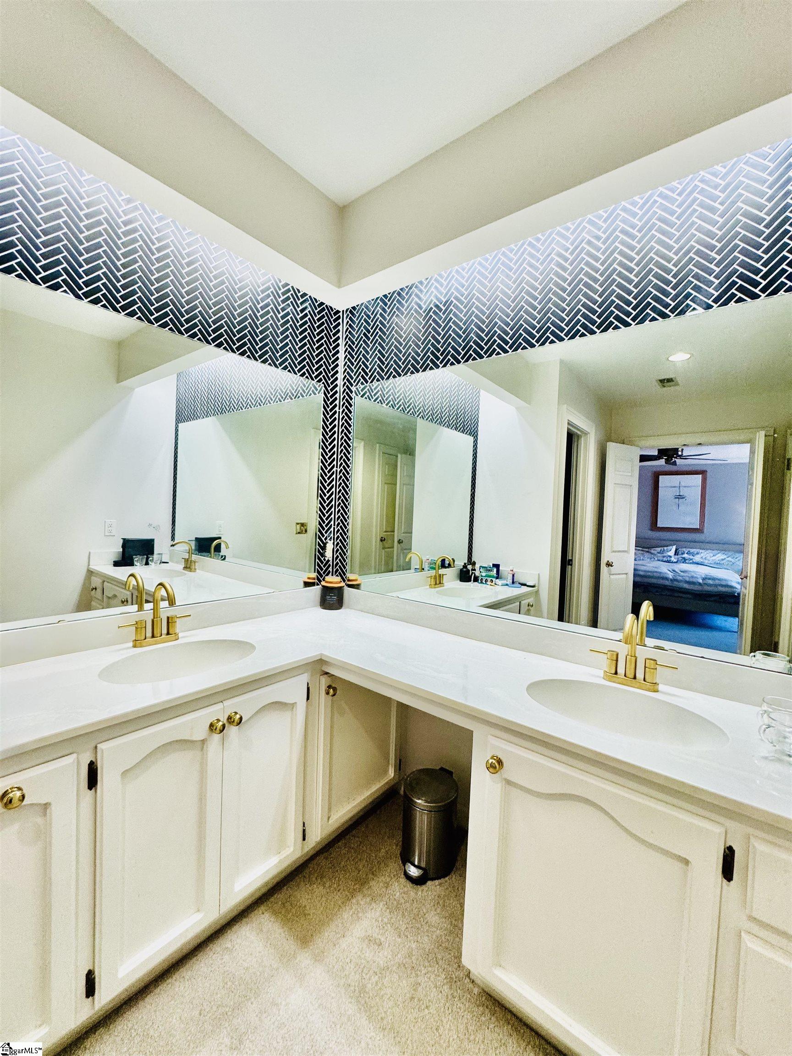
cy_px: 528
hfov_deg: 85.7
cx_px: 396
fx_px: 427
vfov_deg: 102.1
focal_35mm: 14
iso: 125
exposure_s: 1/120
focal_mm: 2.22
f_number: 2.2
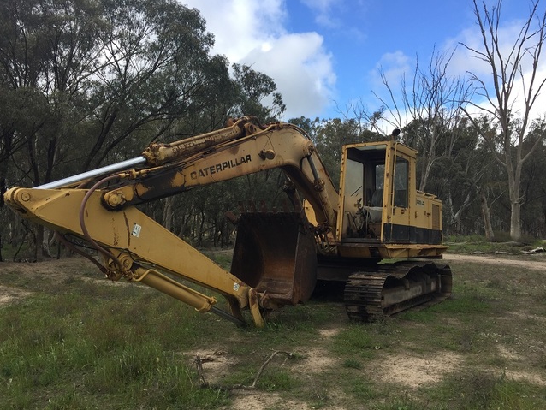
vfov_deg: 46.8
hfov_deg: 59.9
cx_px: 268
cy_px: 211
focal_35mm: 30
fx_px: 473
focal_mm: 4.15
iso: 32
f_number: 2.2
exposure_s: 1/879
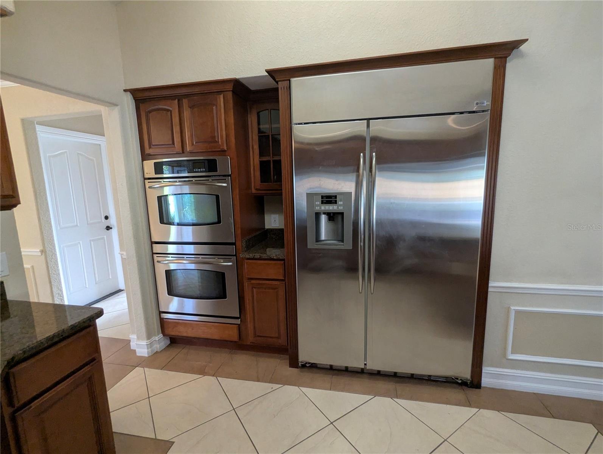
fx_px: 279
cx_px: 302
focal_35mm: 16
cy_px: 227
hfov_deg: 94.4
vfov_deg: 78.2
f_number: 2.2
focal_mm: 2.35
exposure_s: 1/120
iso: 402
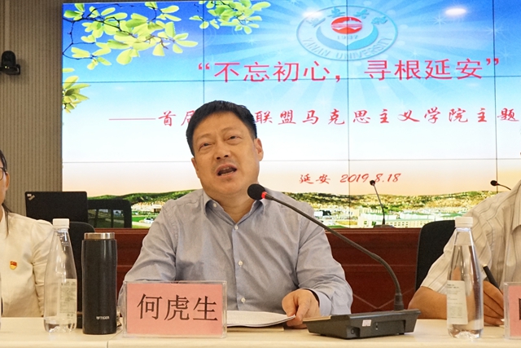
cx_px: 260
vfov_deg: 46.4
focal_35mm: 28
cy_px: 174
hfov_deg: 65.5
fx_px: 405
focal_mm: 28
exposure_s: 1/200
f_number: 7.1
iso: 5000
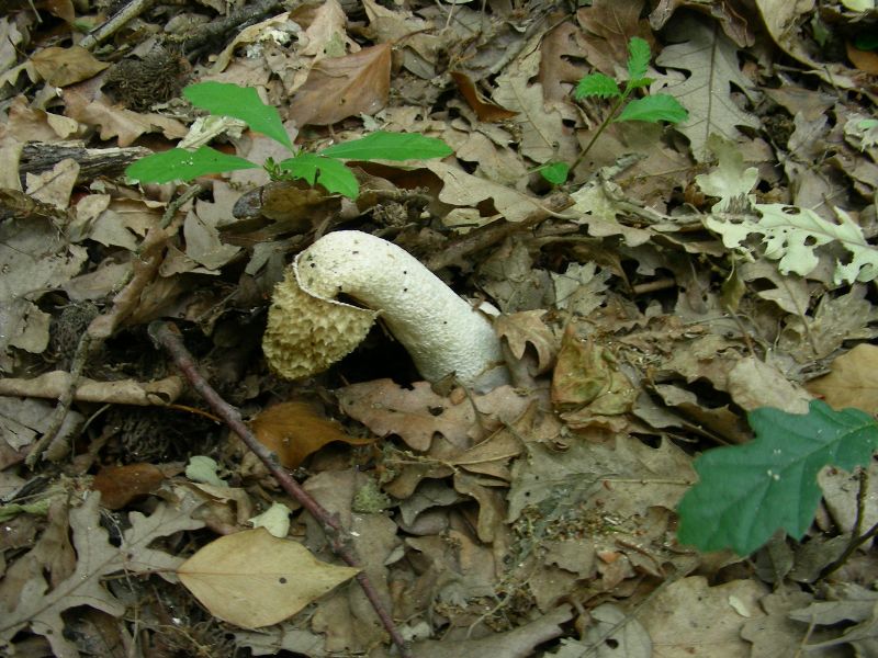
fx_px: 964
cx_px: 439
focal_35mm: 38
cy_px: 329
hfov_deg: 49.0
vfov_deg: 37.7
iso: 50
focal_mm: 6.3
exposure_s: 1/10.3
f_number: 3.5
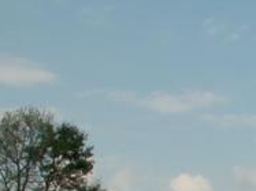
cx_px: 433
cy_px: 308
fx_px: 887
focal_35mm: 120
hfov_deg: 14.7
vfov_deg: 11.7
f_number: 7.1
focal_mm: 5.86
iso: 50
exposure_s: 1/200
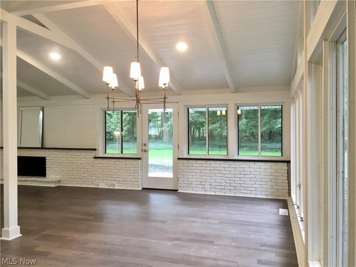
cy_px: 134
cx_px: 178
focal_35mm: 29
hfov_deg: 61.7
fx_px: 298
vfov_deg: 48.2
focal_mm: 4.15
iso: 100
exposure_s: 1/30
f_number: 2.2
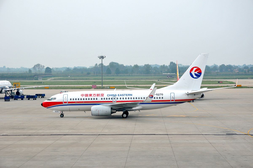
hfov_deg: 19.5
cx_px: 126
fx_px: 737
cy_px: 84
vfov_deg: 13.0
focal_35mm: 105
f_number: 8
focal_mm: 70
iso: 450
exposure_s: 1/500
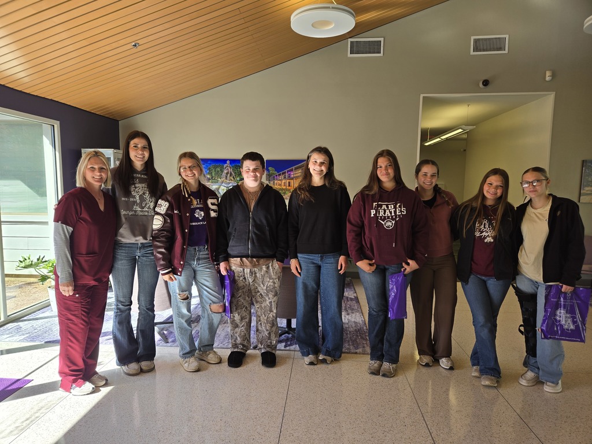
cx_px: 296
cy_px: 222
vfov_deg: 58.9
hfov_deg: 73.9
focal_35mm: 23
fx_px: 393
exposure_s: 1/170
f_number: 1.8
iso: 25
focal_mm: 5.4
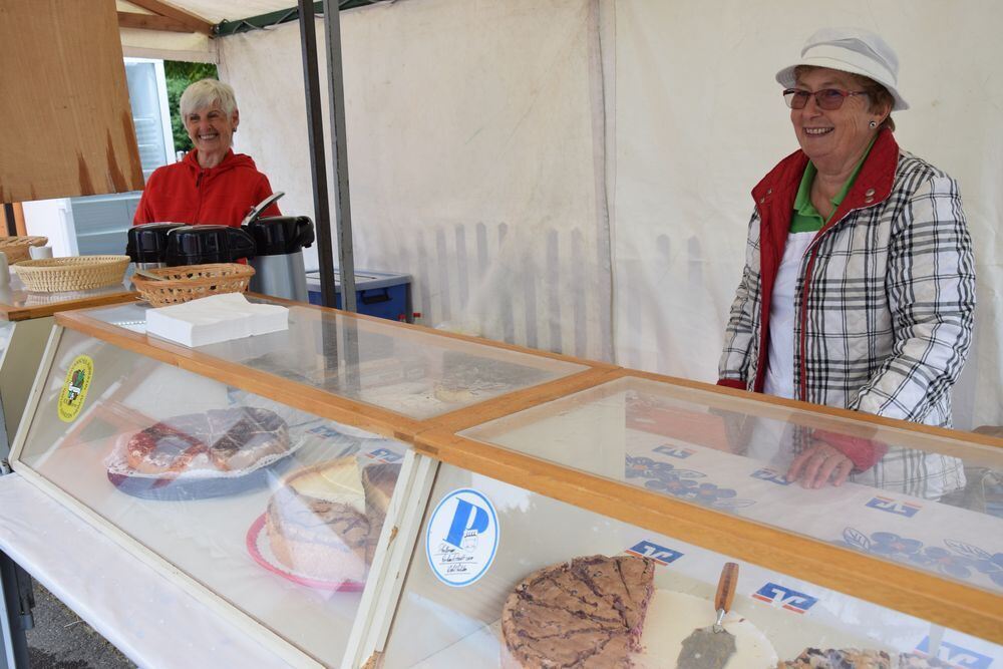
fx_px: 919
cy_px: 334
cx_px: 502
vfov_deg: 40.0
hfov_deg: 57.2
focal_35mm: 33
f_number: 6.3
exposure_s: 1/160
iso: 400
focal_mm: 22
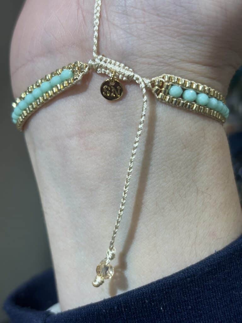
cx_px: 121
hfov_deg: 28.0
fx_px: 485
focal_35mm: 52
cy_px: 162
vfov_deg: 36.8
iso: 50
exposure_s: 1/100
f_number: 1.6
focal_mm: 5.96
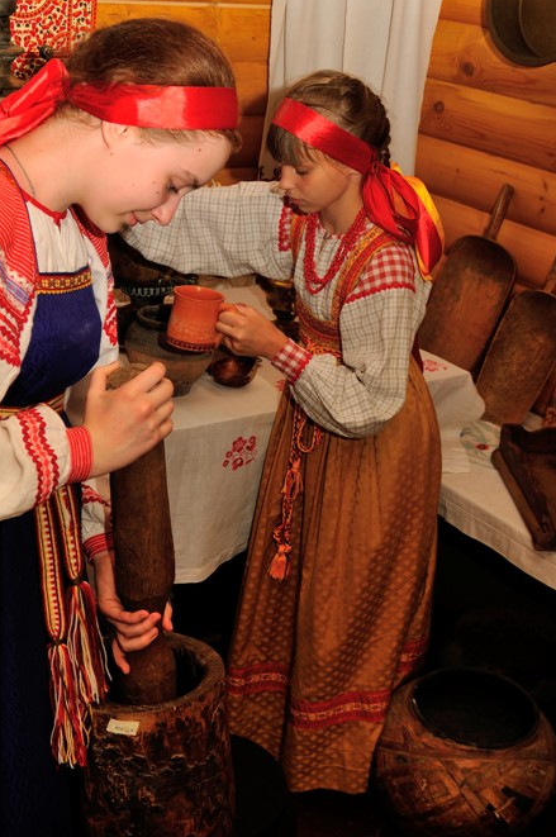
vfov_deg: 40.3
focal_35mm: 49
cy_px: 485
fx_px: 1138
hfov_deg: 27.3
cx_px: 194
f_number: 5.6
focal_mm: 24
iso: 200
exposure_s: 1/60
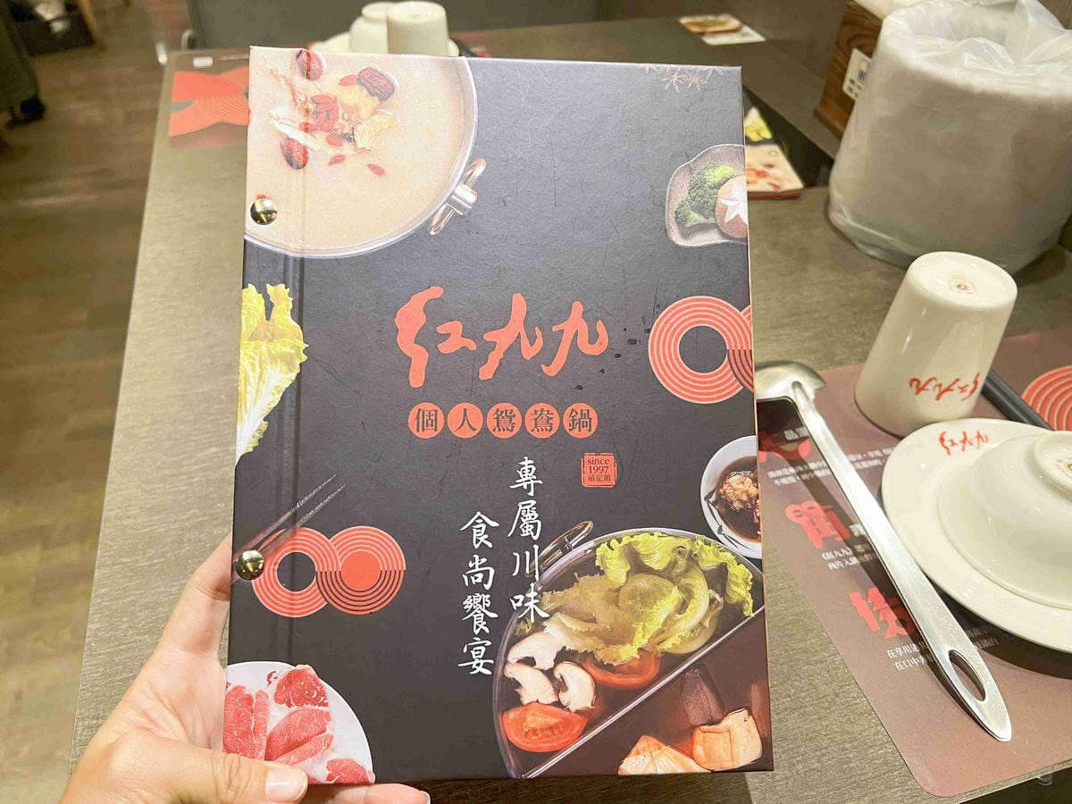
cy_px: 402
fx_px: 805
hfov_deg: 67.3
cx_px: 536
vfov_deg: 53.1
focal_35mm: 26
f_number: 1.5
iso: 160
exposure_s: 1/60
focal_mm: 5.7
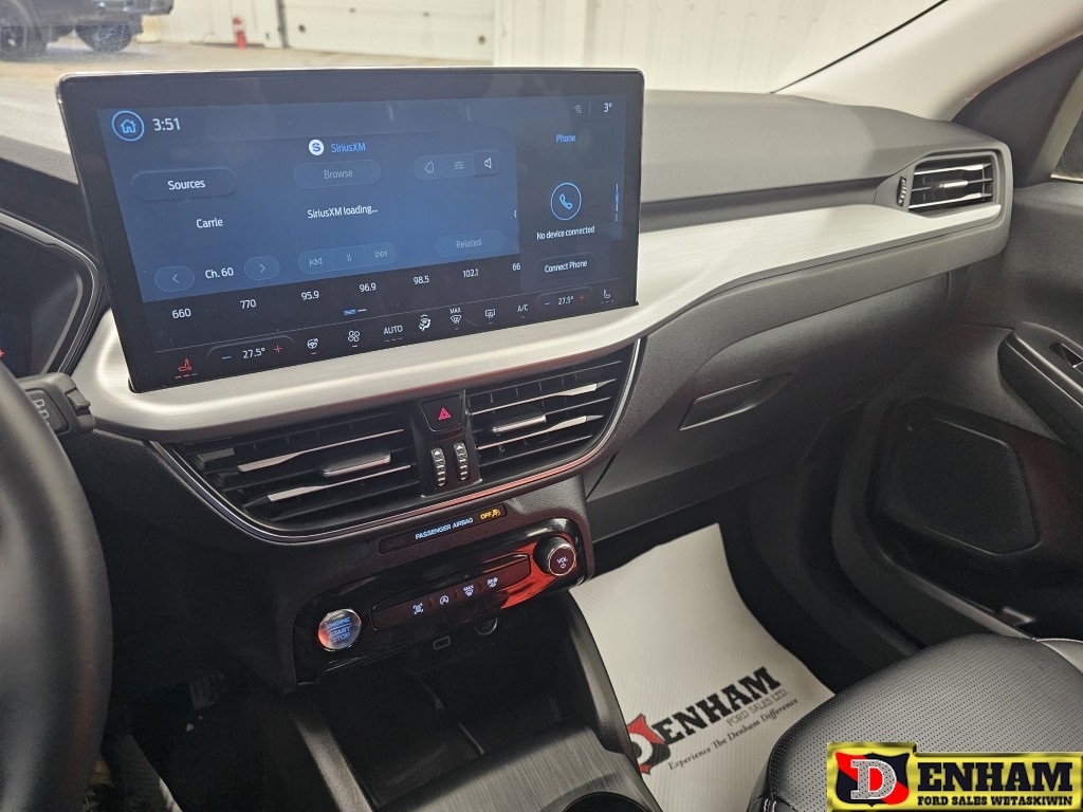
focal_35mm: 23
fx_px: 720
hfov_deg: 73.9
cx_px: 542
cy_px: 406
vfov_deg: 58.9
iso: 1000
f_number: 1.7
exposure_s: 1/120
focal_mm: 6.3
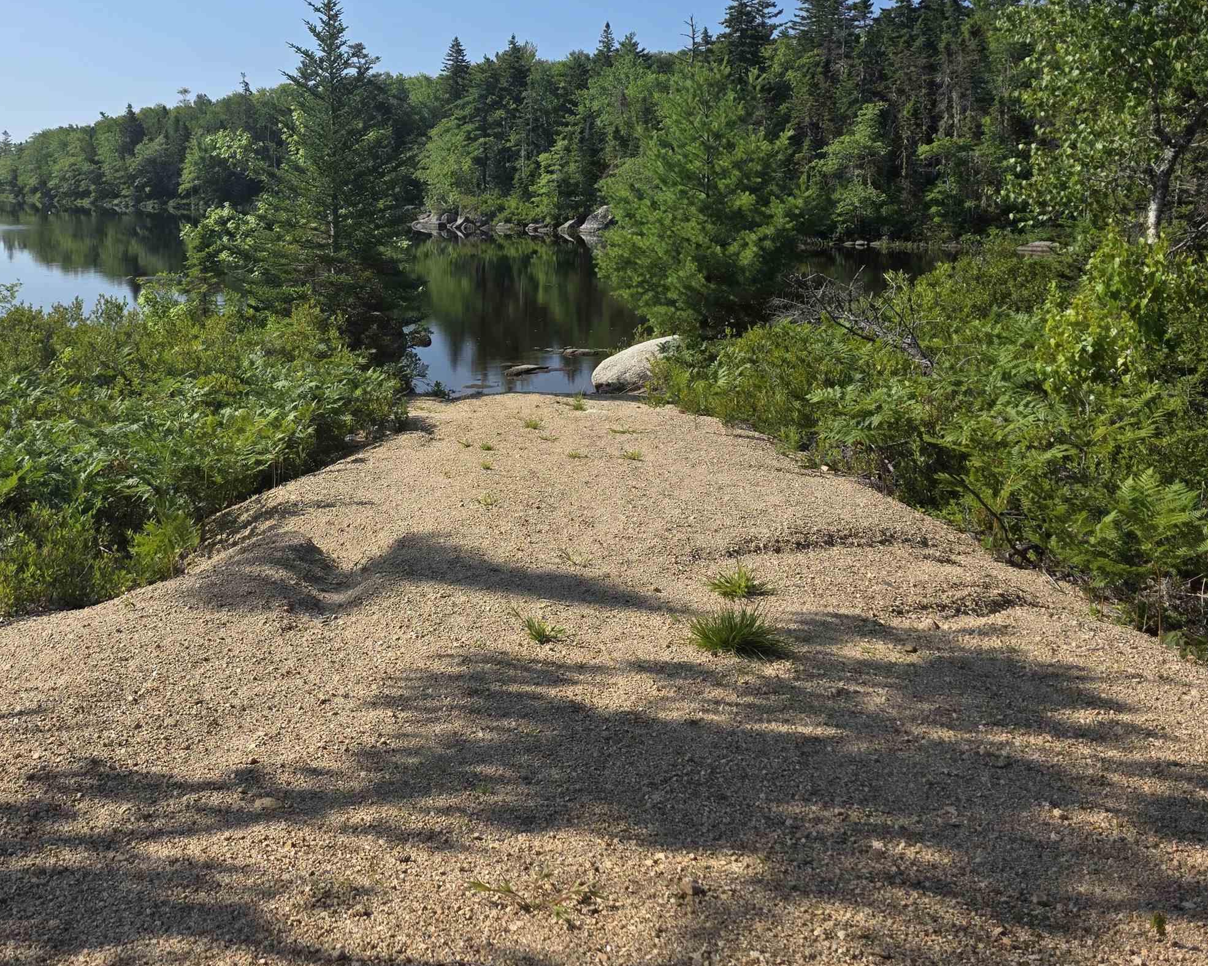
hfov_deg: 50.4
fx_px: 1251
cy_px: 332
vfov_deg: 41.7
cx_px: 383
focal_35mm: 35
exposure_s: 1/7061
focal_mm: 6.3
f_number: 1.7
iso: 80
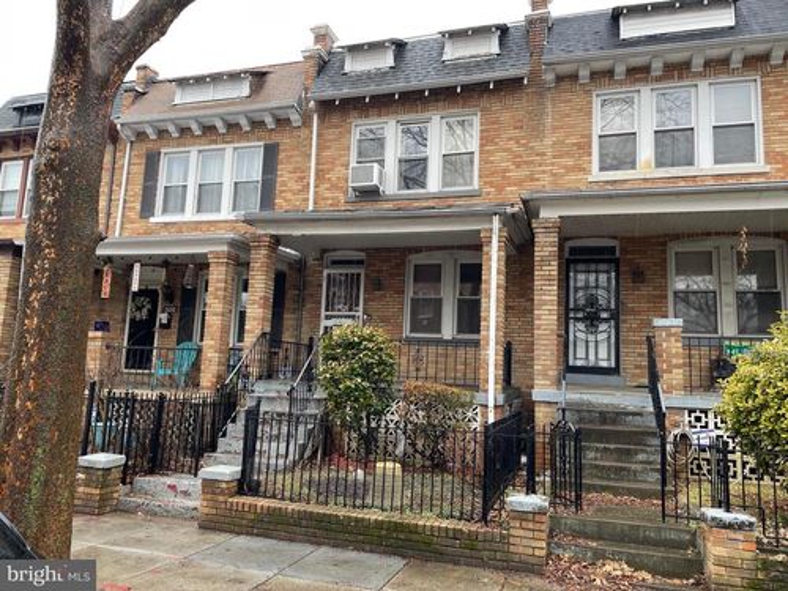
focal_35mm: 26
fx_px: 592
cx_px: 394
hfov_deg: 67.3
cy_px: 296
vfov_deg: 53.1
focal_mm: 4.2
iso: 40
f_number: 1.6
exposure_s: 1/121
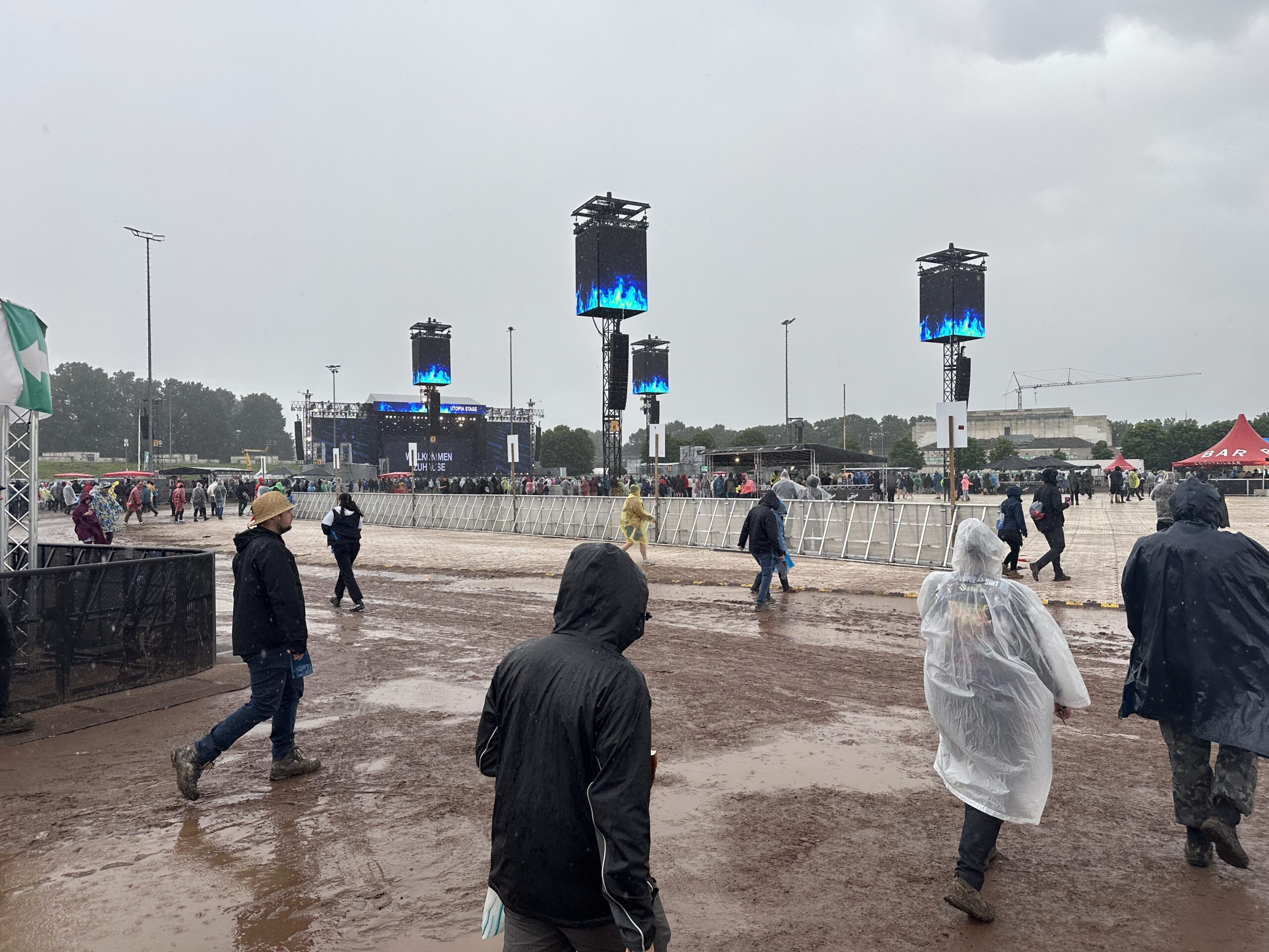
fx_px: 880
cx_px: 634
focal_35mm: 24
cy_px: 476
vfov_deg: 56.8
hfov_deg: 71.6
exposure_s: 1/1131
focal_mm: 6.86
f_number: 1.78
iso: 80
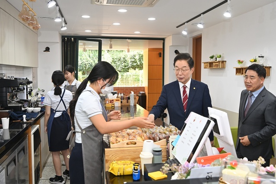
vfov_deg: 38.9
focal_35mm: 34
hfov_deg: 55.8
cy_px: 92
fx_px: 261
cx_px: 138
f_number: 6.3
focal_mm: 34
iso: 1600
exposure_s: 1/250
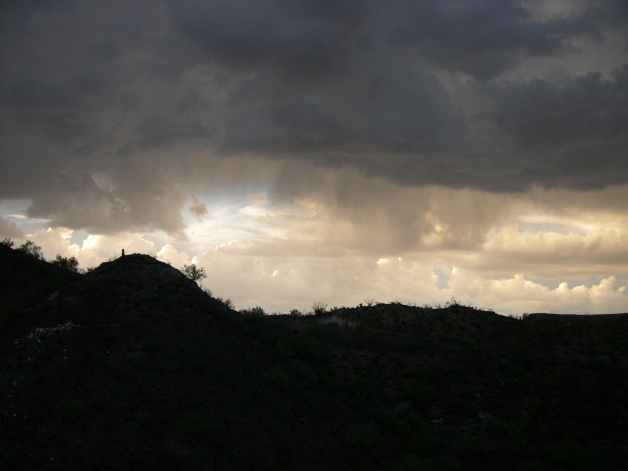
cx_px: 314
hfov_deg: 49.0
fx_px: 689
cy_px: 236
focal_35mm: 38
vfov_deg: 37.7
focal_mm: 8
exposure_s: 1/130
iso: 100
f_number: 2.8
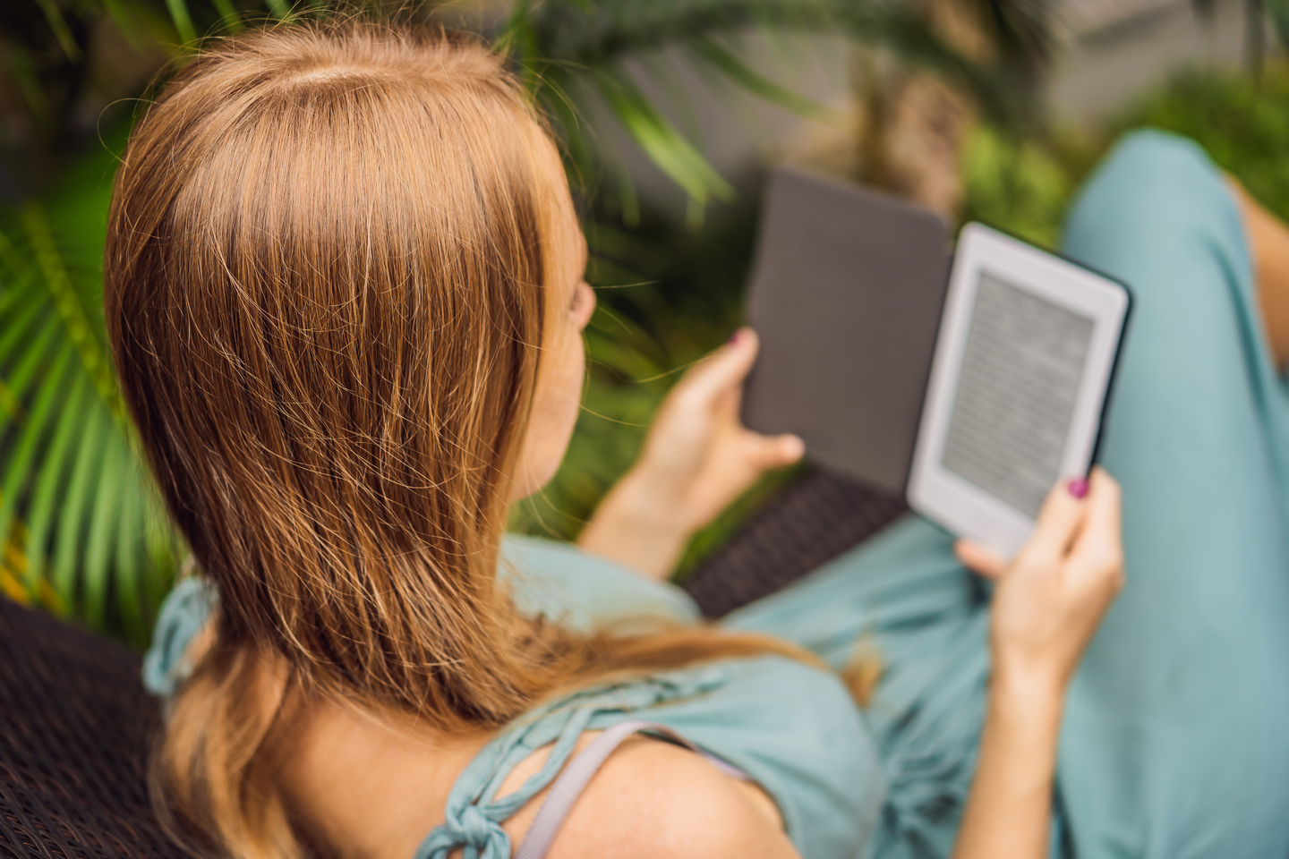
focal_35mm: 55
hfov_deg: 36.2
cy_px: 430
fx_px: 1969
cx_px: 644
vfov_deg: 24.6
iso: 100
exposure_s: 1/800
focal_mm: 55
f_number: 2.5
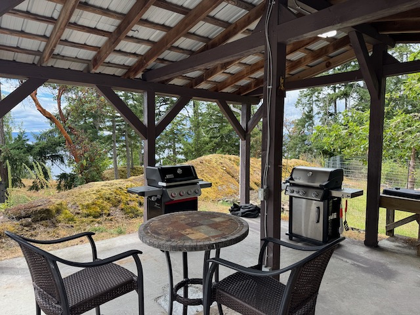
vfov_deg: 56.8
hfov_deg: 71.6
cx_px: 210
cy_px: 158
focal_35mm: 24
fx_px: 291
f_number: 1.78
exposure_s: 1/1215
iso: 80
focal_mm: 6.76
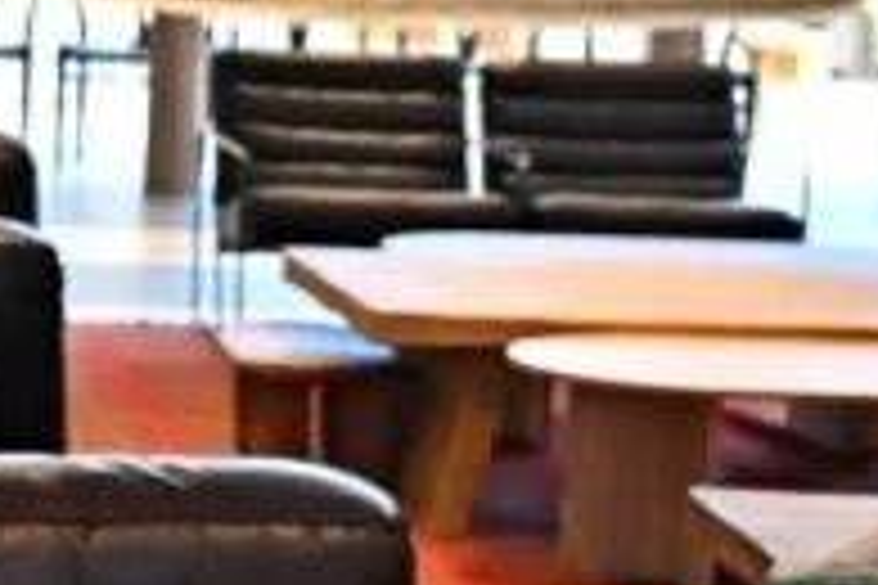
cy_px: 20
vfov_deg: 8.1
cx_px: -1040
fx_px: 4097
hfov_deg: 10.8
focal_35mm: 168
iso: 800
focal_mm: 32
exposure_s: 1/250
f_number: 4
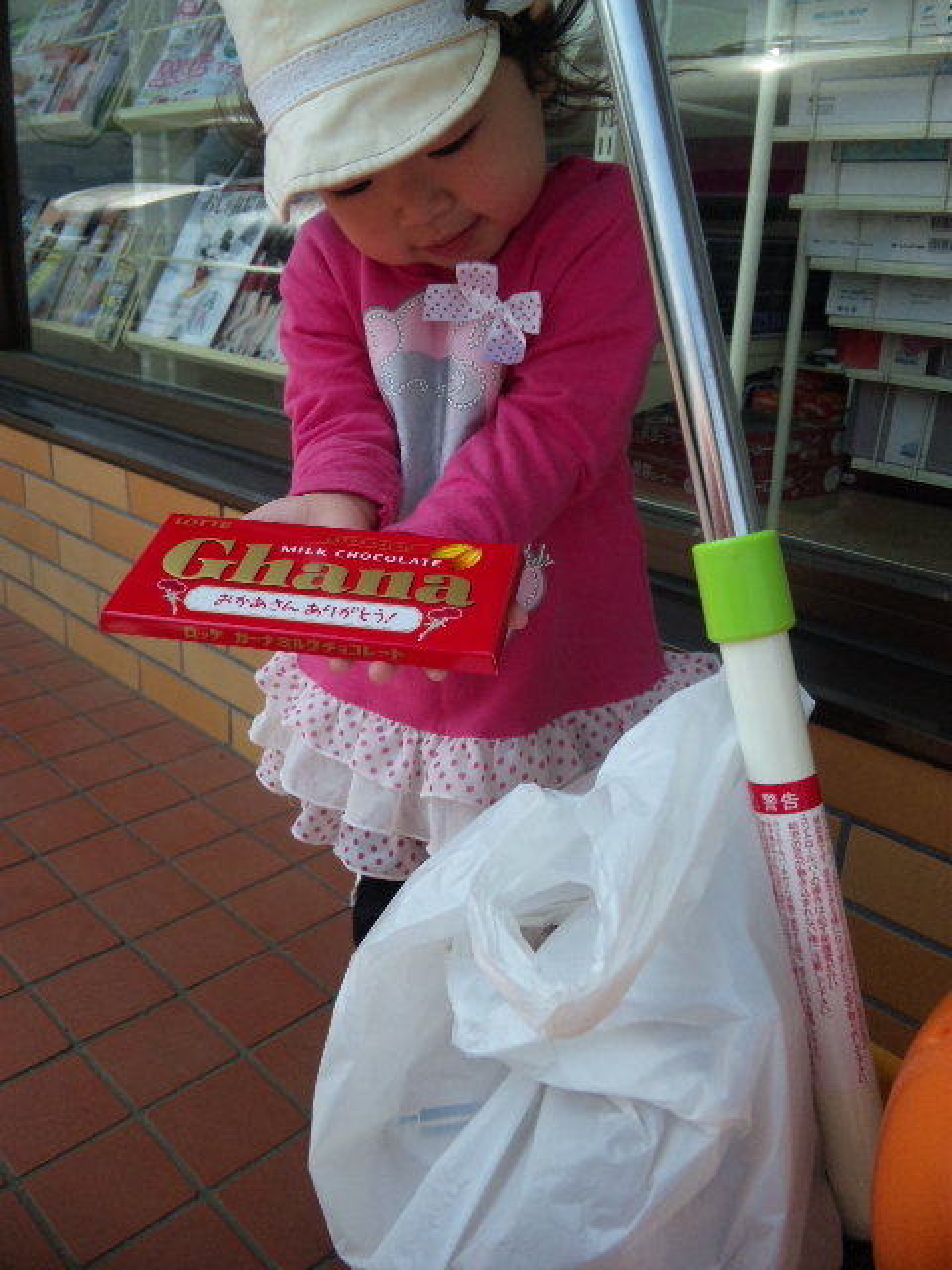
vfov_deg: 61.7
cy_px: 635
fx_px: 1063
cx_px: 476
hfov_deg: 48.2
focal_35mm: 29
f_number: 2.8
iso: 100
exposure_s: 1/732
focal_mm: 4.82
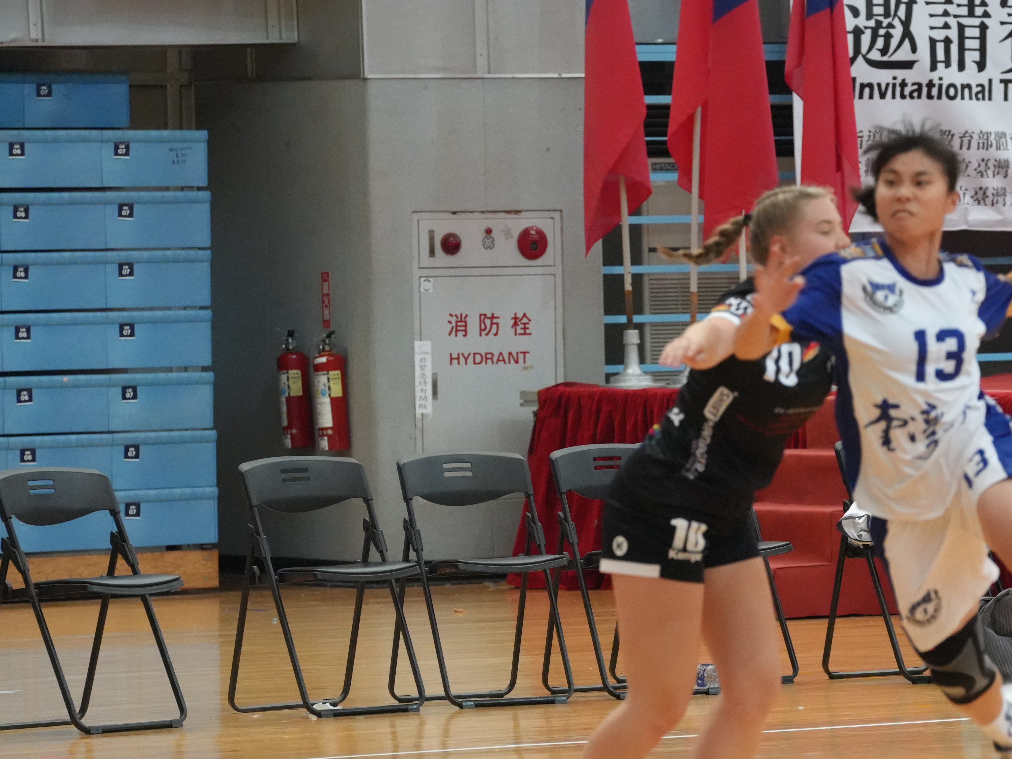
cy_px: 404
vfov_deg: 5.0
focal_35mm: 298
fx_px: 8713
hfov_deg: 6.6
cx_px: 865
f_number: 5.6
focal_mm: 179
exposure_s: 1/400
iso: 10000
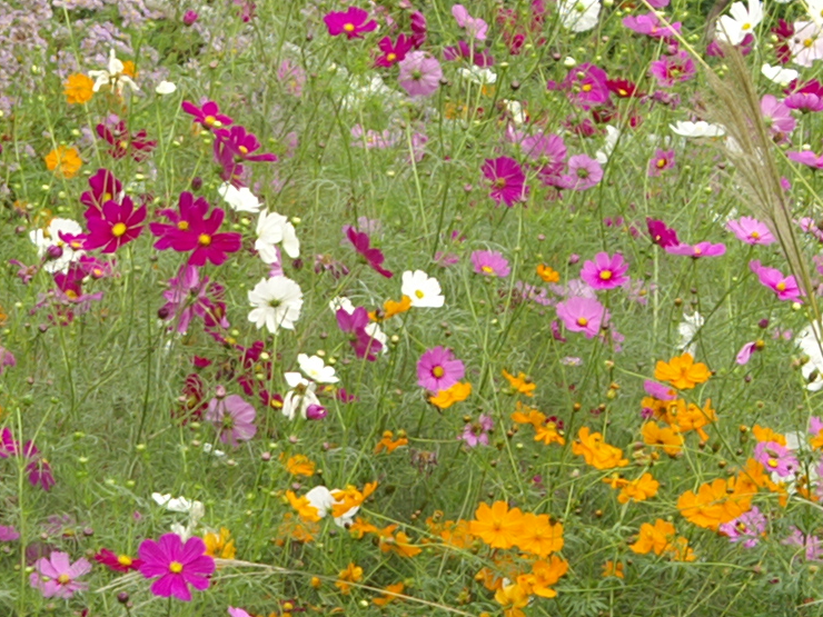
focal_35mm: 410
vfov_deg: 3.6
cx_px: 493
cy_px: 479
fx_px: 9748
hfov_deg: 4.8
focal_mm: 70
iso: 100
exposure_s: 1/40
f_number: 11
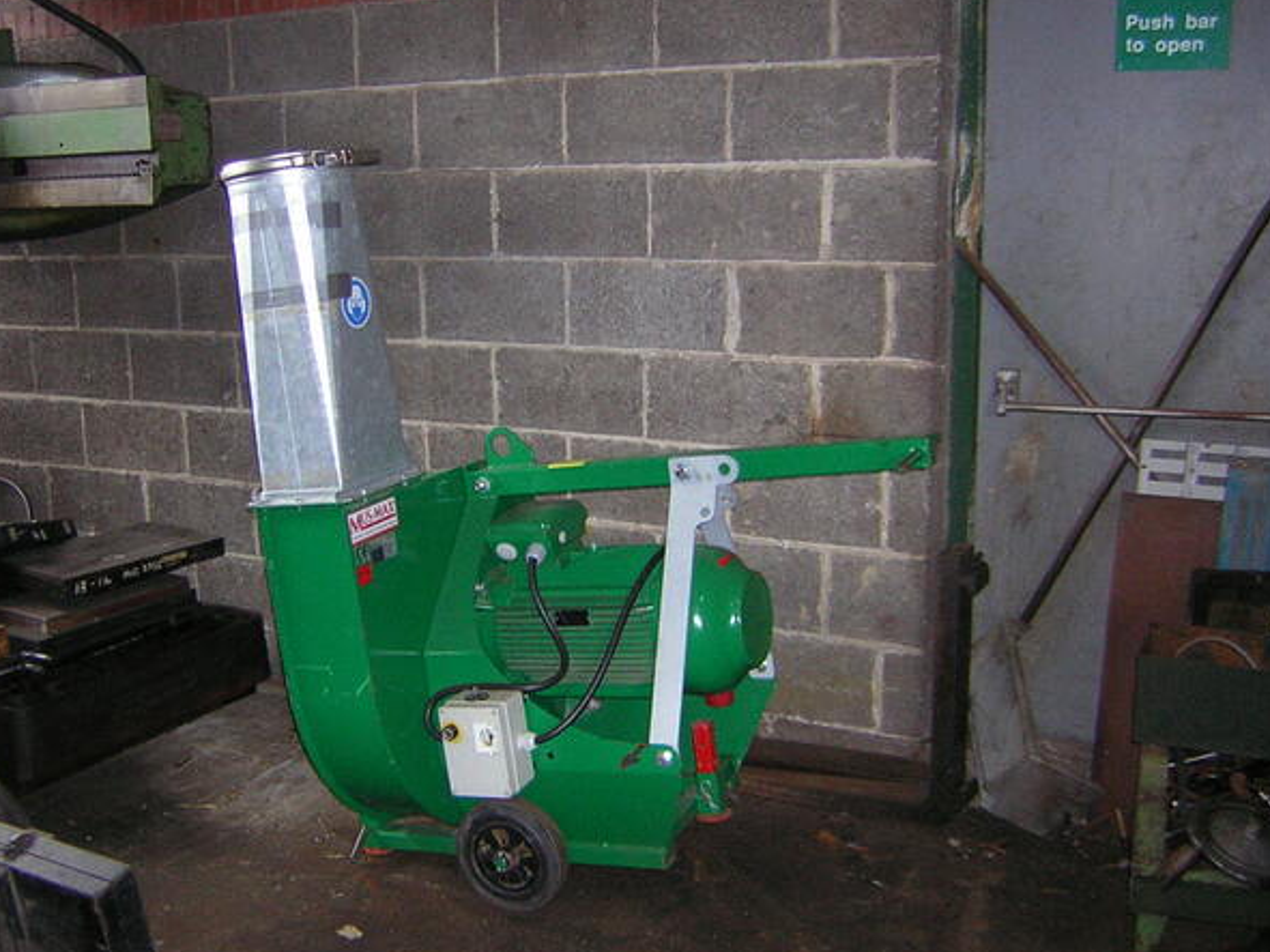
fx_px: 1431
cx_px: 593
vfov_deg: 36.8
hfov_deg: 47.8
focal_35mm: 39
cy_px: 451
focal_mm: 4.7
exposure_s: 1/60.1
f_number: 2.6
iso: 131
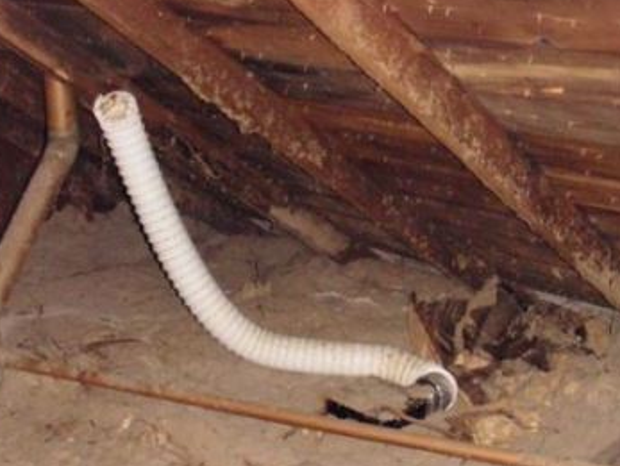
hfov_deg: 30.7
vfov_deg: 23.3
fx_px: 1130
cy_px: 291
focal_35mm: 63
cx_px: 288
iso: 500
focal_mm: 6.7
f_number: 3.5
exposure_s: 1/30
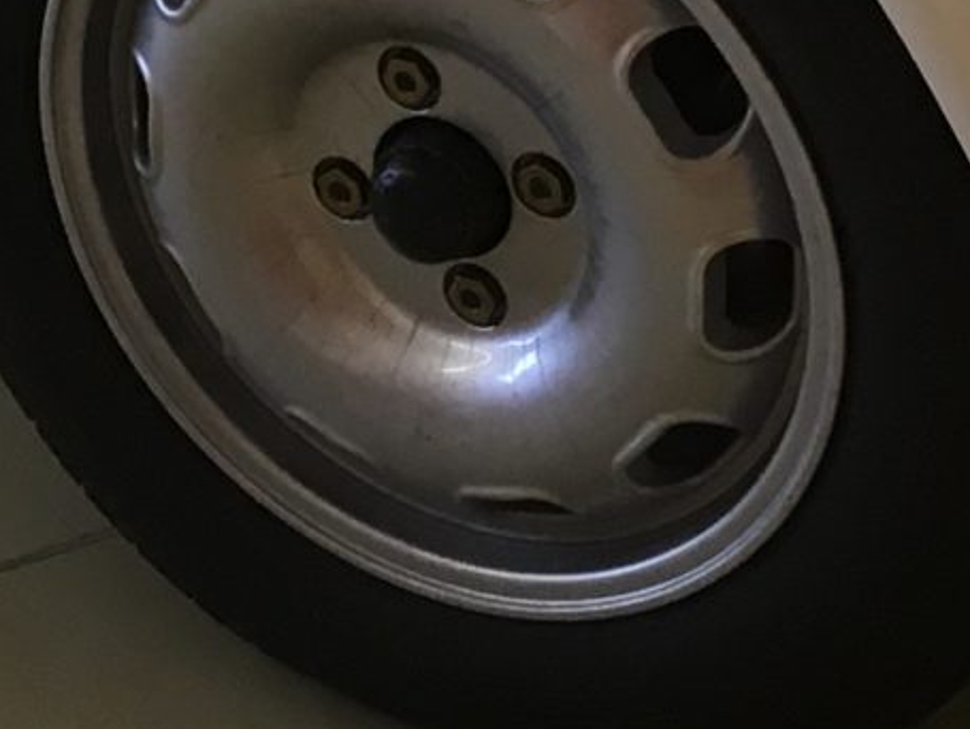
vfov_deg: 8.4
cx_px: 151
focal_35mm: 163
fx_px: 4571
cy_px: -1015
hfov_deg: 12.0
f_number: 2.2
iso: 40
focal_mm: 4.15
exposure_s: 1/33
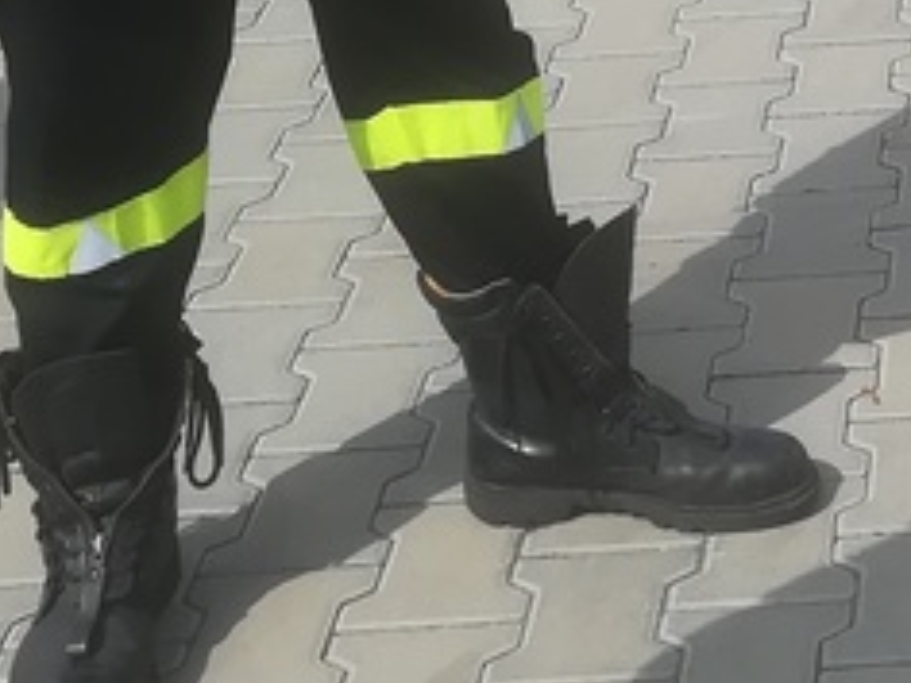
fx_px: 3132
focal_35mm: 119
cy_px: -529
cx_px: 1208
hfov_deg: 15.7
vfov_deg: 11.6
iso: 50
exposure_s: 1/670
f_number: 2.2
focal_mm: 3.83
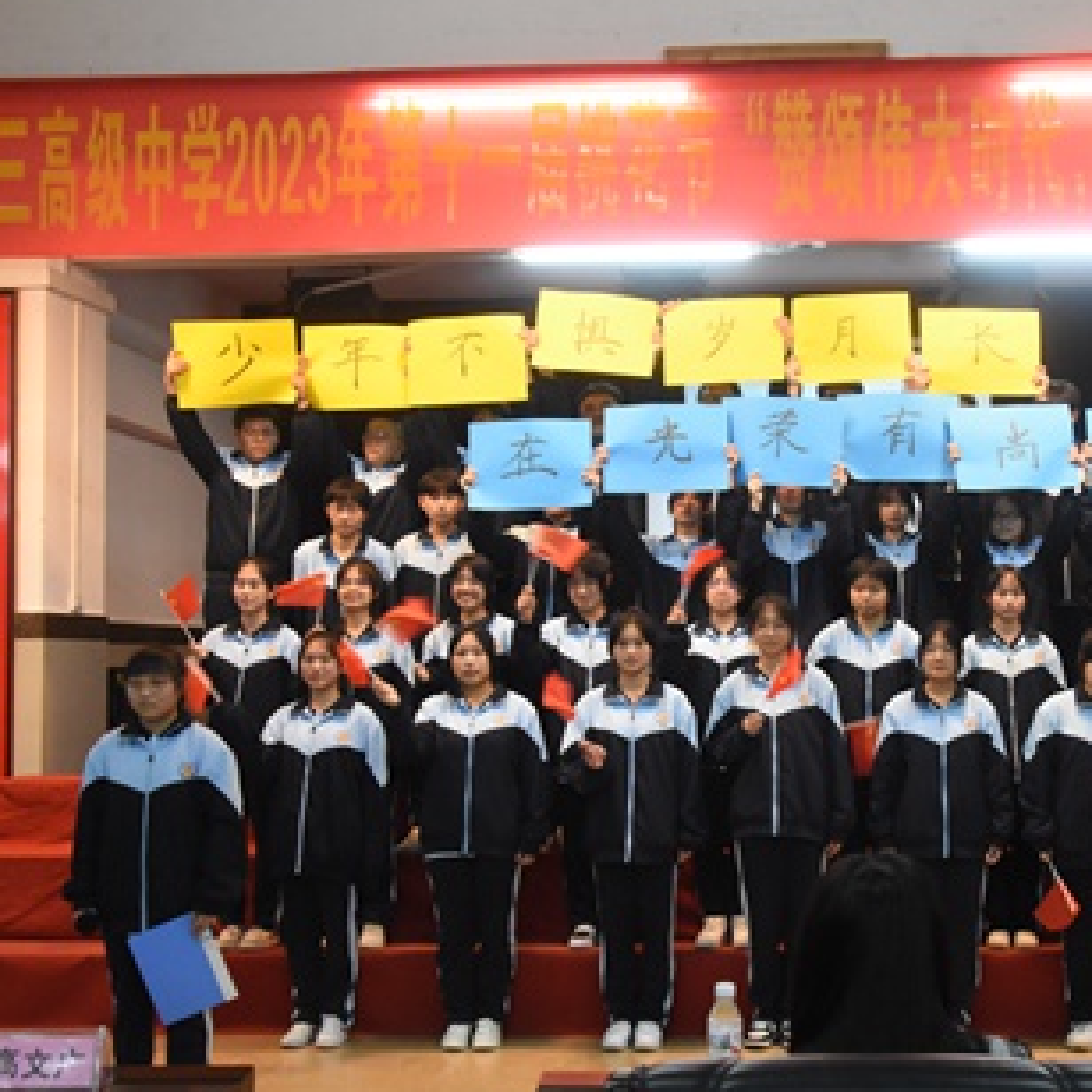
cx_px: 745
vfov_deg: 33.0
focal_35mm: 52
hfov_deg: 32.6
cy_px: 539
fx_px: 1845
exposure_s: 1/40
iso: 4000
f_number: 9
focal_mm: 25
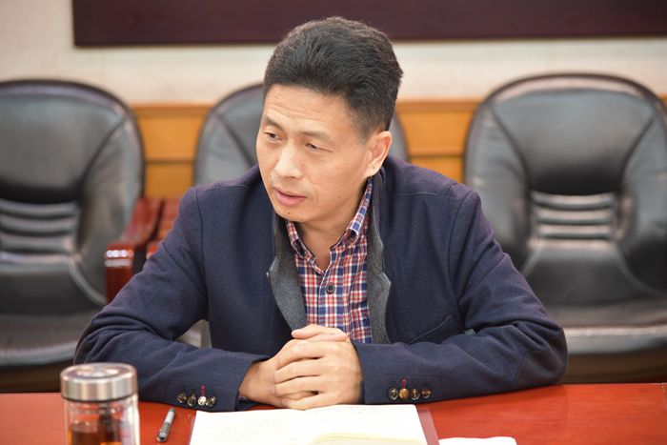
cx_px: 334
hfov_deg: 17.1
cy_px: 222
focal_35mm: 120
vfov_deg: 11.4
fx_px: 2224
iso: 1250
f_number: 4
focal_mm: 120
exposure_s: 1/25
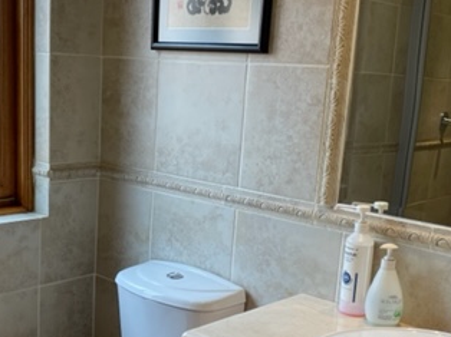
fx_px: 690
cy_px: 221
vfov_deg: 27.3
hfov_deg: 36.0
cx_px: 165
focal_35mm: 53
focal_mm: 4.2
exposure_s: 1/162
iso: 32
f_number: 1.6
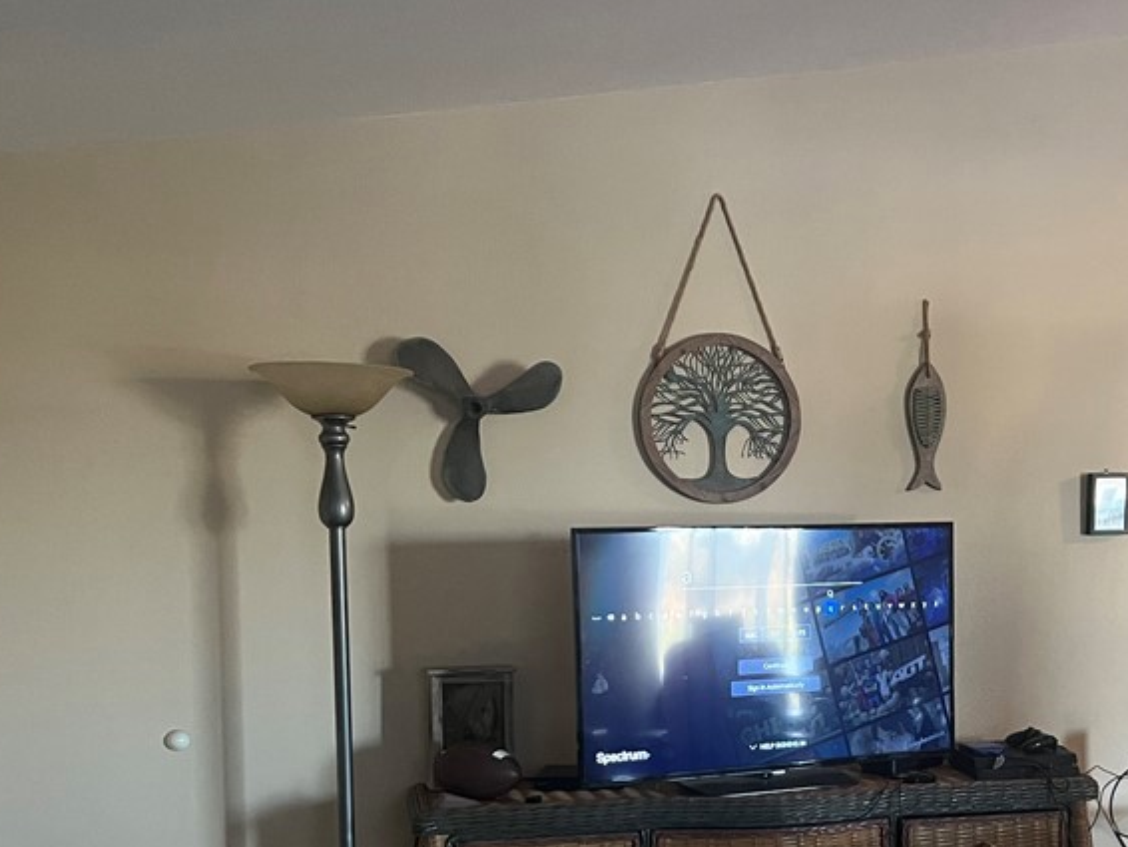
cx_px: 704
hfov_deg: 40.1
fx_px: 1532
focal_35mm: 47
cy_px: 670
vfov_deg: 30.2
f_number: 1.6
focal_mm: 5.1
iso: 640
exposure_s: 1/40
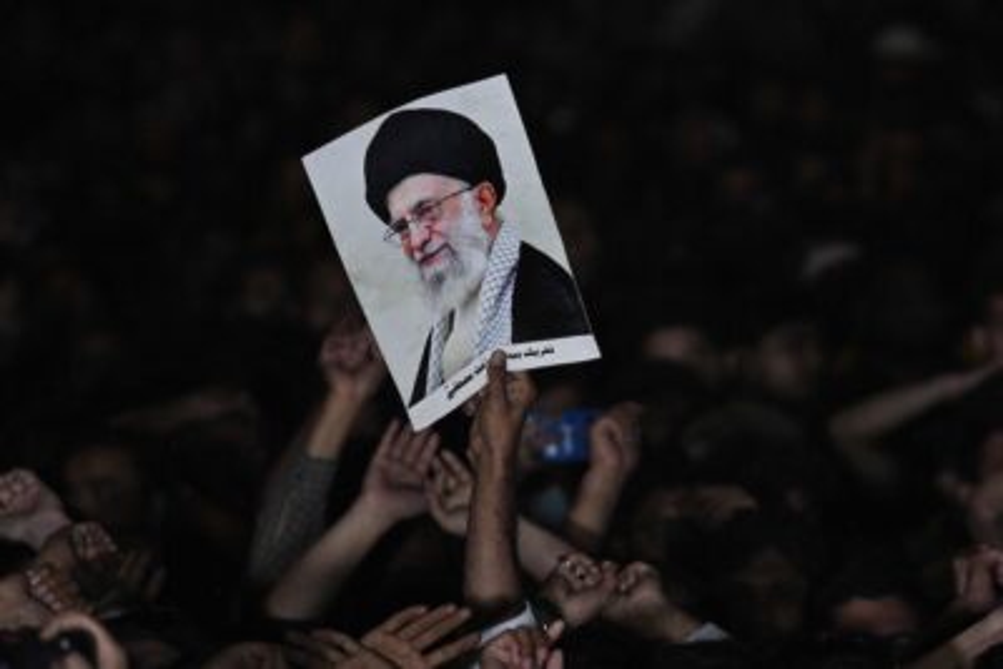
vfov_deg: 4.9
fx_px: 7804
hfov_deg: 7.4
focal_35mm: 280
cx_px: 502
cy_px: 334
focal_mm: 280
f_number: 5.3
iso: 6400
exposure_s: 1/400
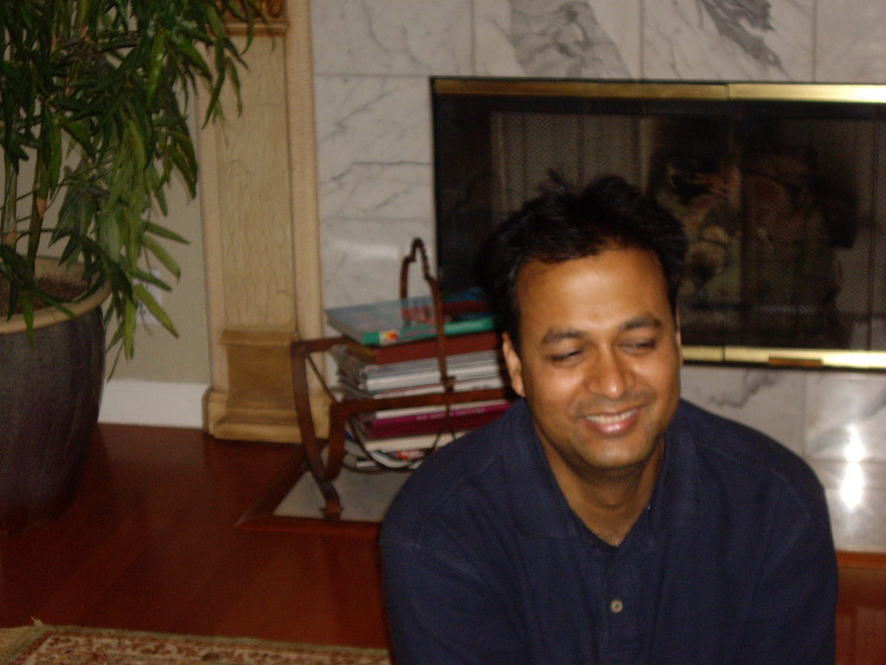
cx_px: 443
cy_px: 332
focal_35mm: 79
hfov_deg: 24.7
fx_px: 2022
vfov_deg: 18.7
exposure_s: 1/80
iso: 200
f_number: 4.1
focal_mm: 12.8
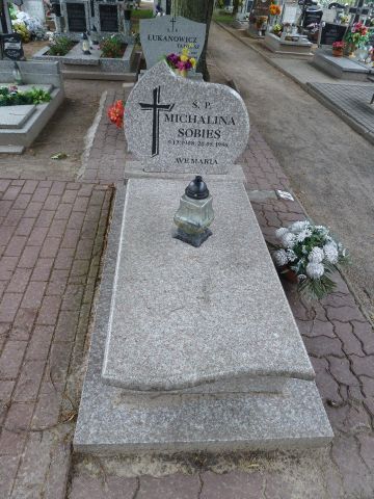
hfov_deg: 54.9
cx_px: 187
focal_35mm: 25
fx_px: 360
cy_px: 250
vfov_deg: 69.4
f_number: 3.3
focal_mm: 4.1
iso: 100
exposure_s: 1/30
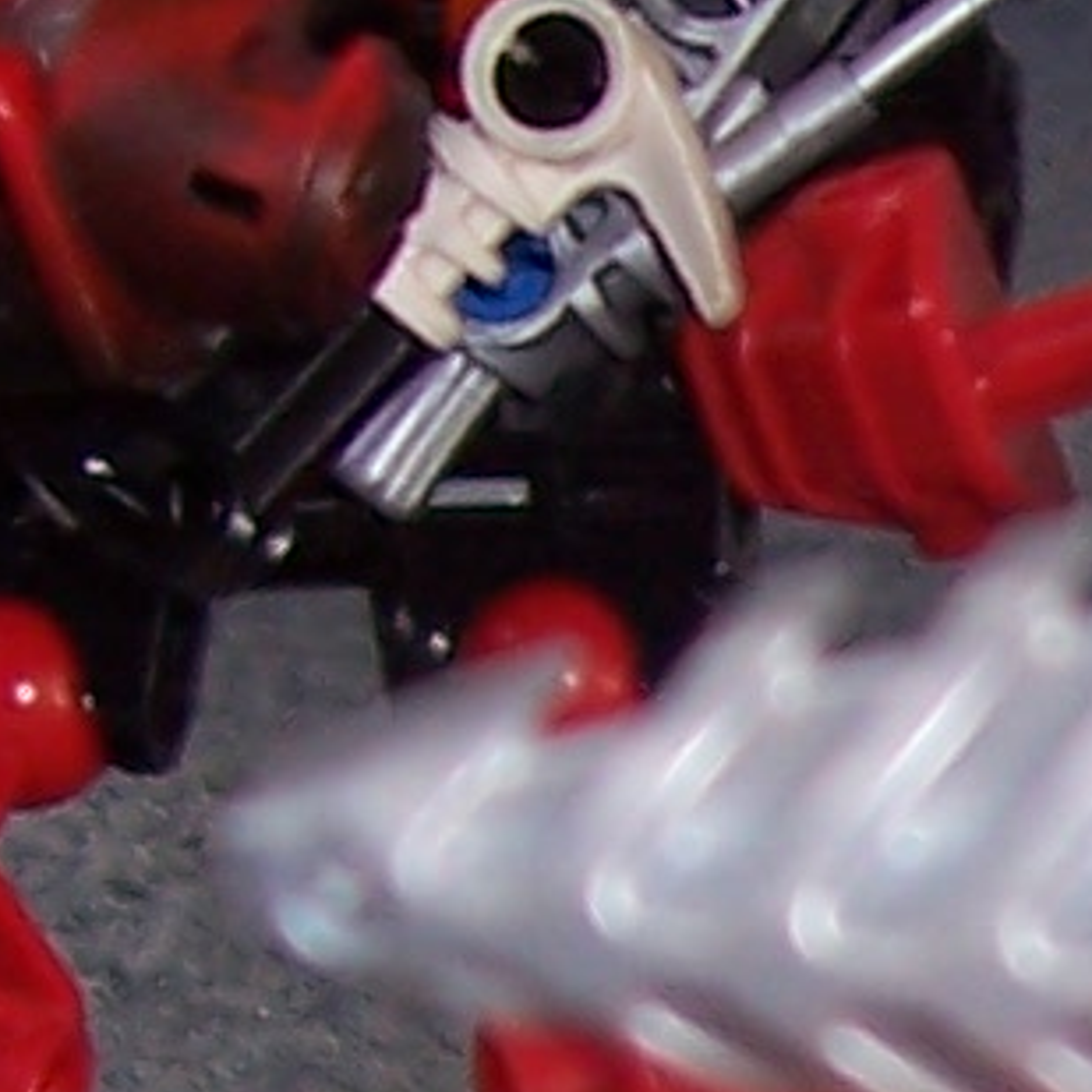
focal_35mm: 249
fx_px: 8887
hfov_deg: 6.7
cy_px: 2255
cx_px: 2530
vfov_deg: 6.8
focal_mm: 5.6
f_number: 2.7
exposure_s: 1/60
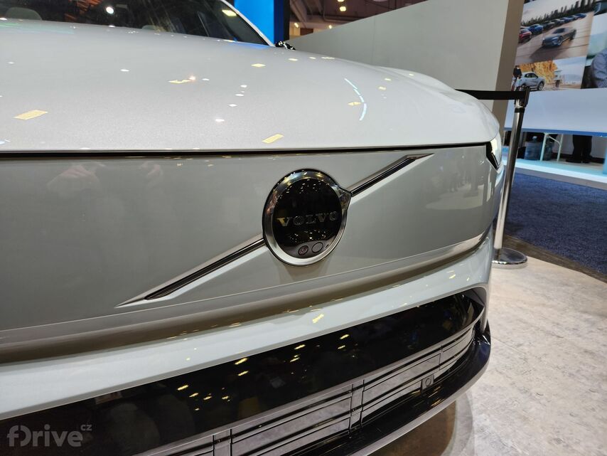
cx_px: 304
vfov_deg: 58.9
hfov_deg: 73.9
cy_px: 228
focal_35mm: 23
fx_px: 403
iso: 40
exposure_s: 1/120
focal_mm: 5.4
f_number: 1.8
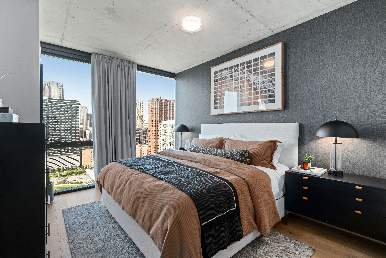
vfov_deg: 73.7
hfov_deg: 96.7
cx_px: 193
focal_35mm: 16
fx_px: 172
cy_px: 129
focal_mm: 16
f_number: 11
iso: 200
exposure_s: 1/1.25
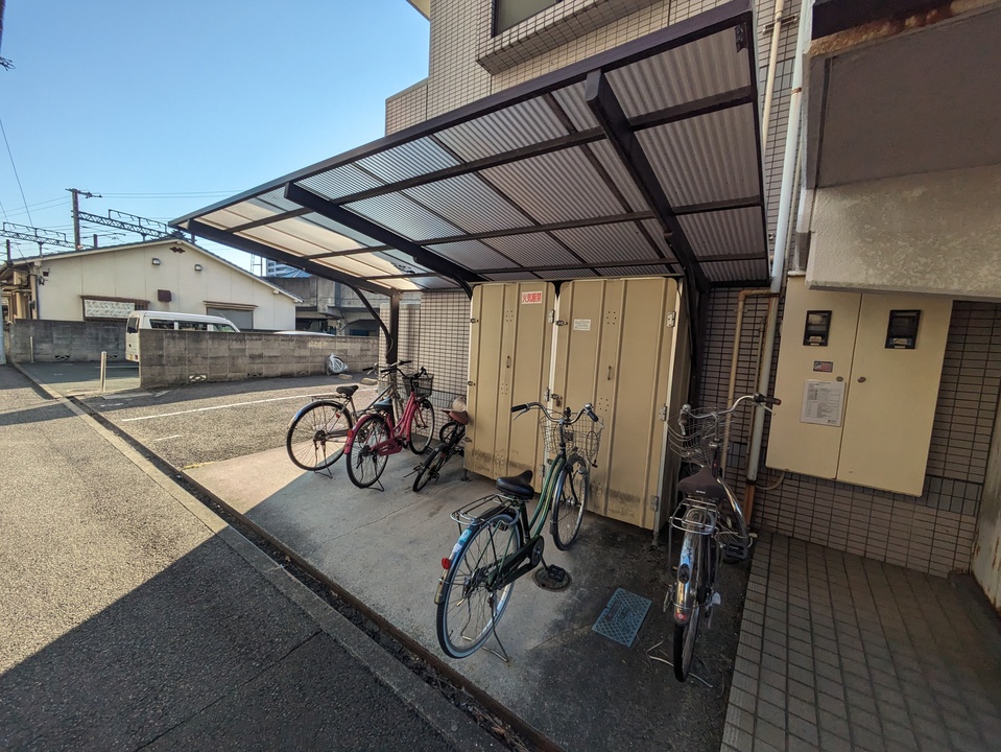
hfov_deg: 102.0
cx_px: 500
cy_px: 376
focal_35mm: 14
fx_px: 405
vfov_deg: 85.7
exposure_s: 1/1203
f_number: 2.2
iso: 50
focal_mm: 1.83
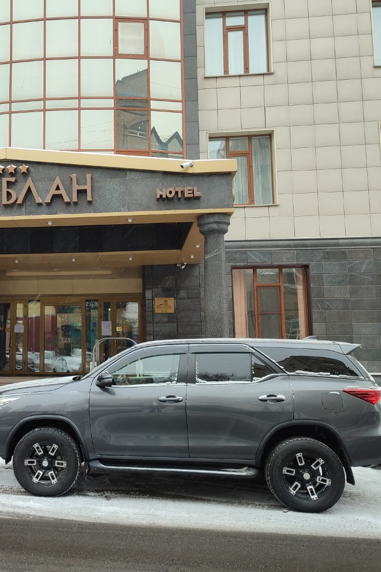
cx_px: 68
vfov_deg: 54.4
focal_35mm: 35
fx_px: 556
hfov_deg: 36.4
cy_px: 285
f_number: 1.9
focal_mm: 6.04
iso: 65
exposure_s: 1/50
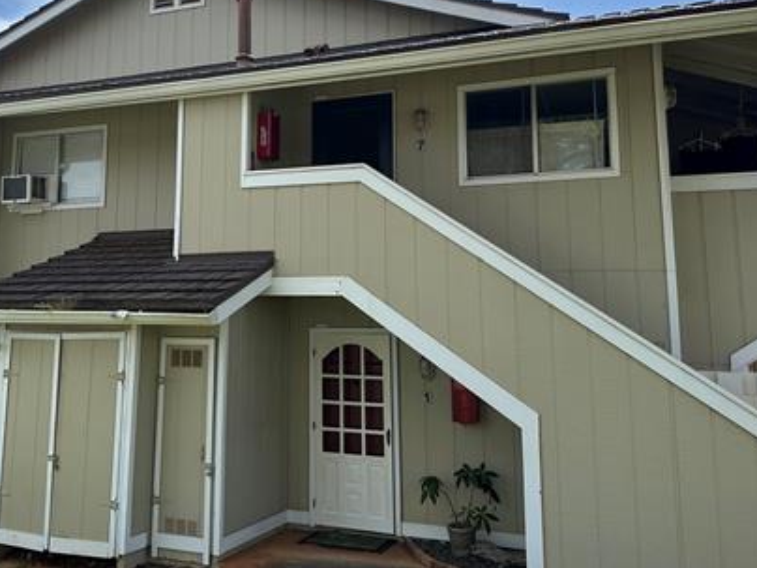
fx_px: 831
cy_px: 182
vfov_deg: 37.3
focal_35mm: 38
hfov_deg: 48.5
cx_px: 287
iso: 80
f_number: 1.78
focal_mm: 6.86
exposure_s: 1/5848
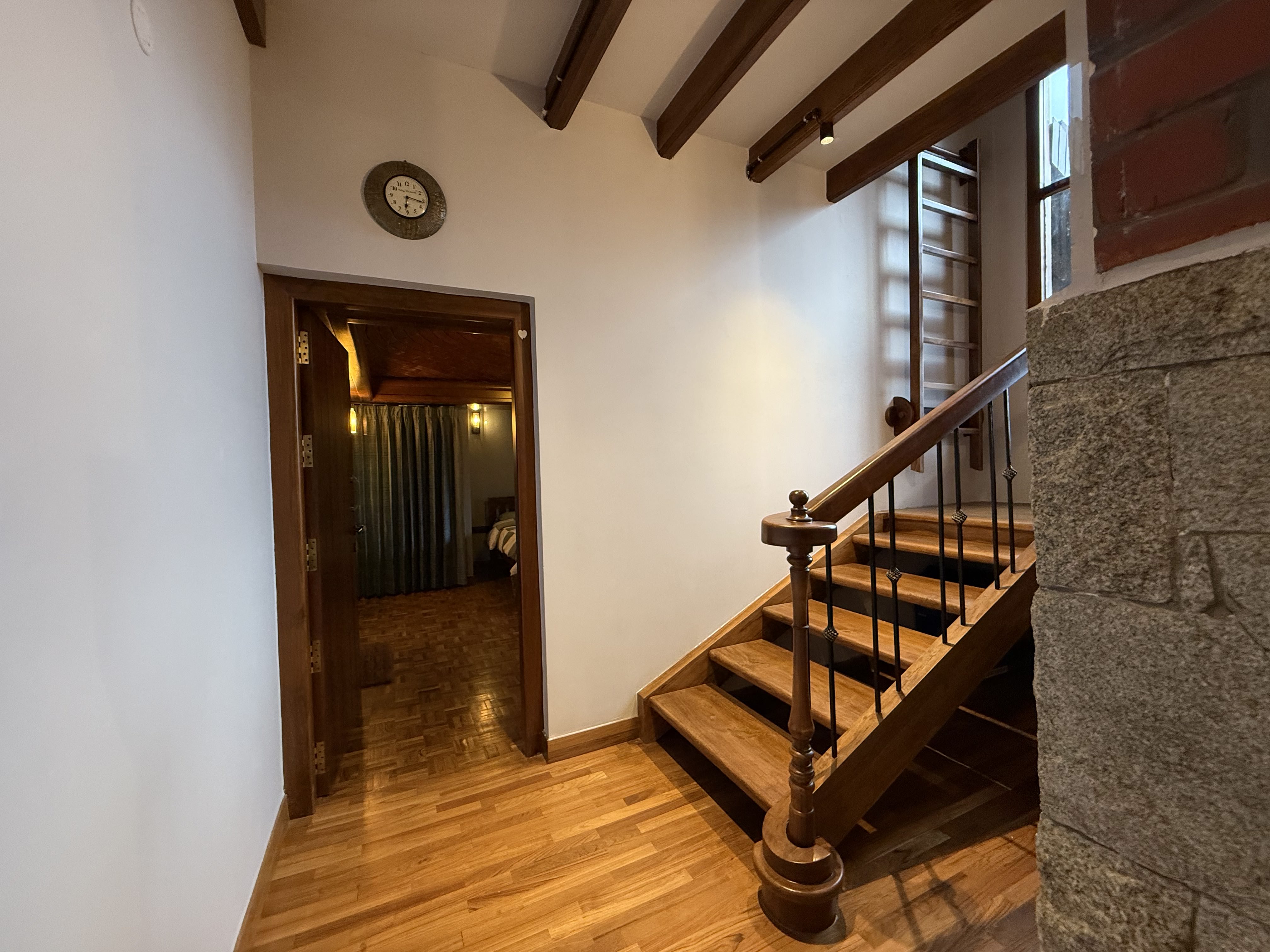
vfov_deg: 85.7
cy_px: 476
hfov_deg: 102.1
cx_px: 635
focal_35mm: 14
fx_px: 514
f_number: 2.2
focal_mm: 2.22
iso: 320
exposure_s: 1/50
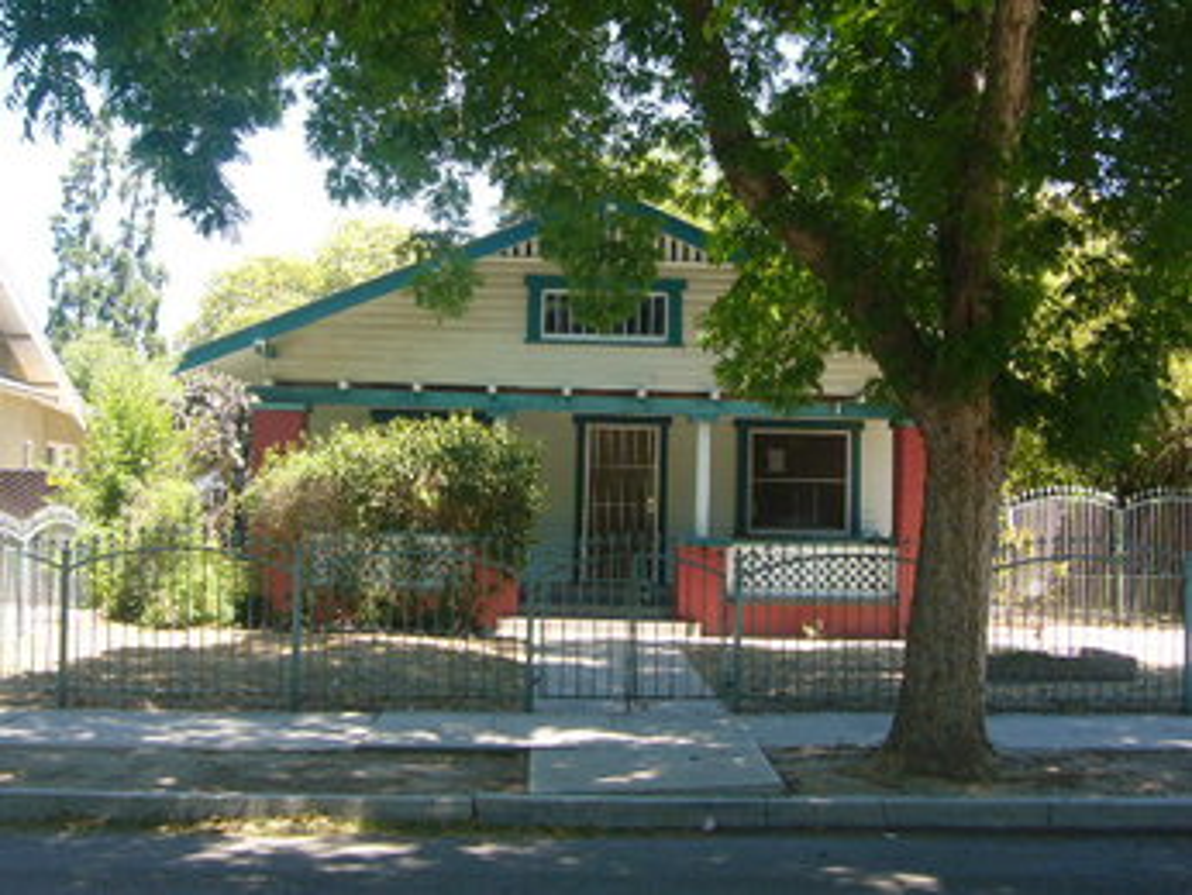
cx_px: 596
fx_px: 1585
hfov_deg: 41.2
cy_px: 448
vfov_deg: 31.6
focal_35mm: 46
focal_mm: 5.4
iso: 80
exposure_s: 1/160
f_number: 3
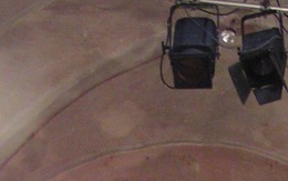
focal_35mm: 165
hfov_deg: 12.5
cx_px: 291
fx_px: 1296
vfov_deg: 7.3
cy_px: 476
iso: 200
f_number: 2.8
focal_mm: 5.8
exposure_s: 1/3
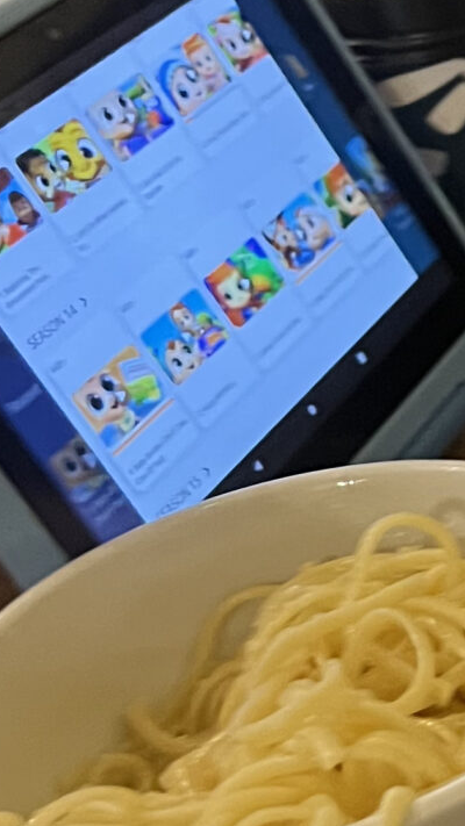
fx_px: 2236
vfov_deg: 20.9
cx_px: 913
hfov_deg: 10.9
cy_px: 467
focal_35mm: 102
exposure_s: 1/30
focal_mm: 5.7
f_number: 1.5
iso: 500
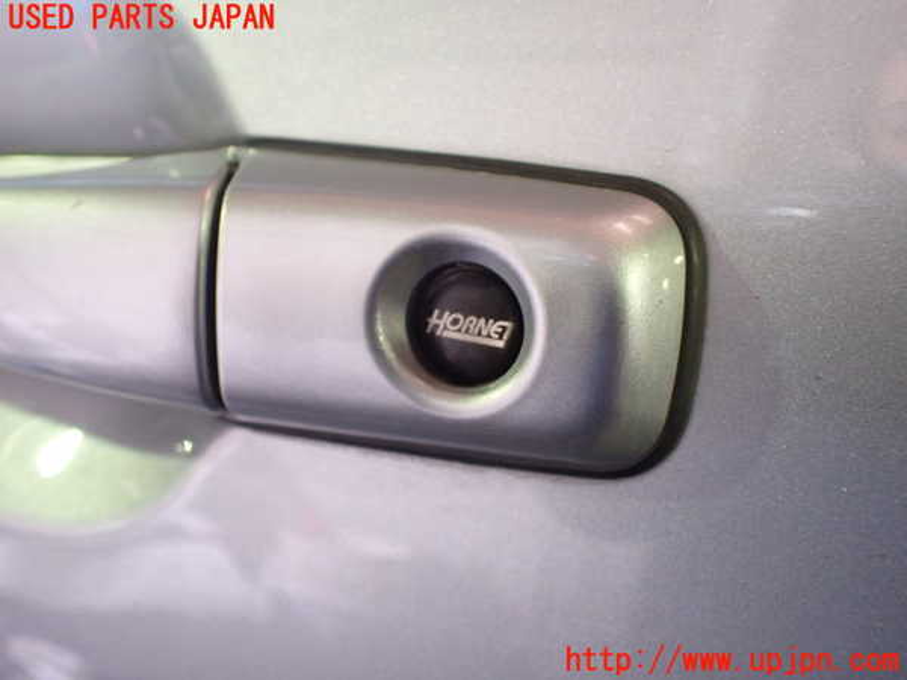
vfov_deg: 46.8
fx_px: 786
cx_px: 454
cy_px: 340
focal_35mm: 30
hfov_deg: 60.0
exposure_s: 1/60
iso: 800
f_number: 2.3
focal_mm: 5.4
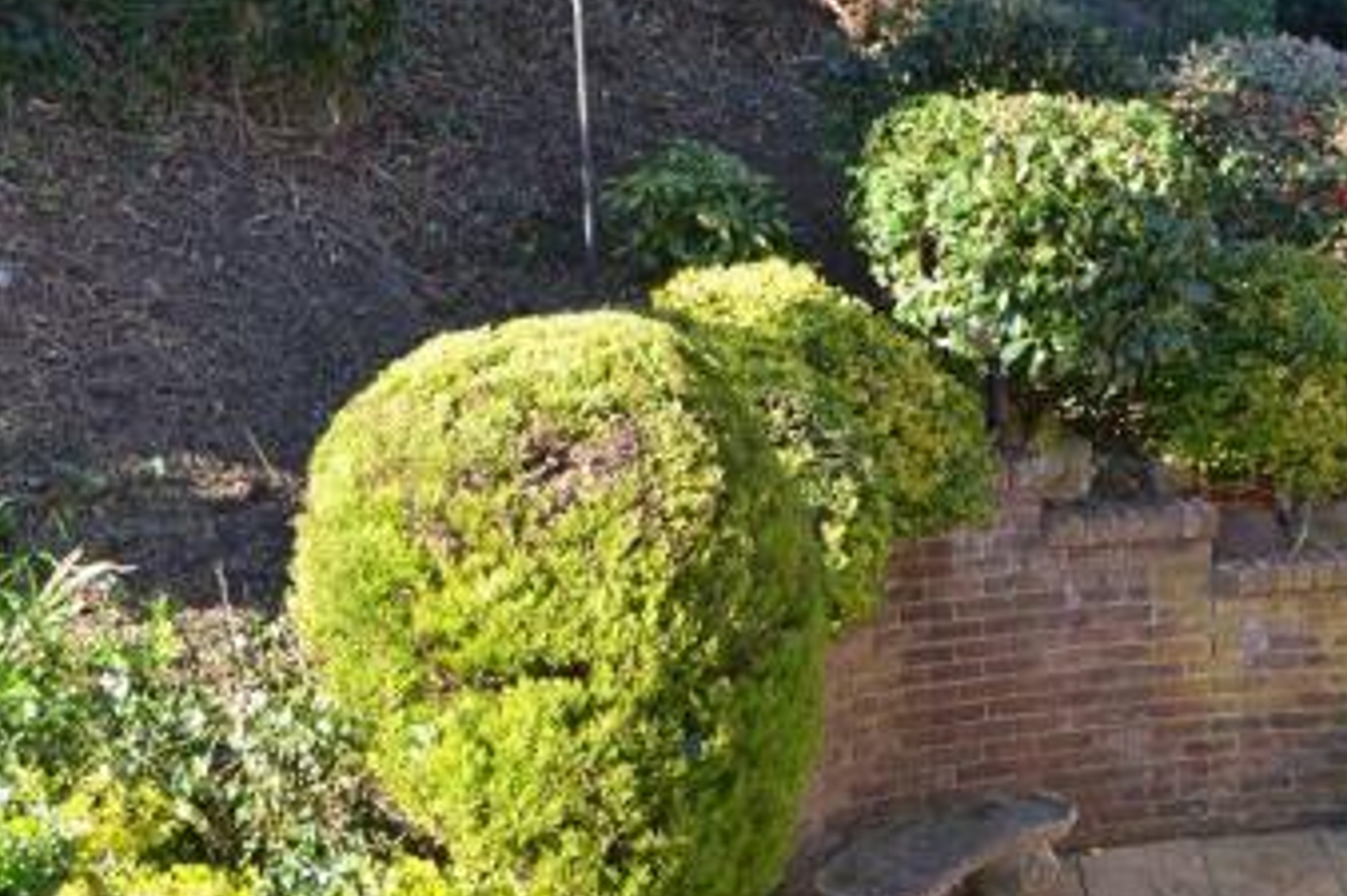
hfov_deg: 31.4
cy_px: 261
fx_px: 2393
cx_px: 727
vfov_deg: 21.1
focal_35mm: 64
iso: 140
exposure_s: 1/125
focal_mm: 22
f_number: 4
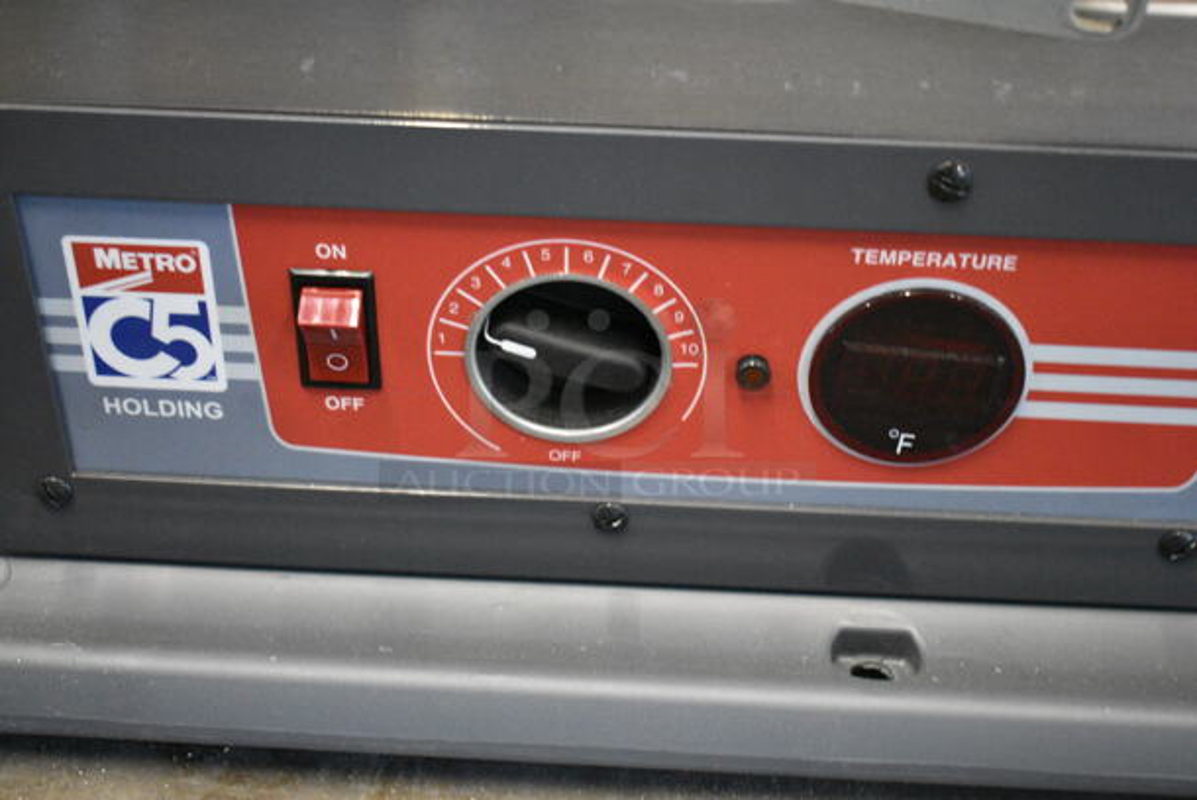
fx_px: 1697
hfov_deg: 38.8
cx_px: 598
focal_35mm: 51
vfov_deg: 26.5
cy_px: 400
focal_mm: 34
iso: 6400
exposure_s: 1/80
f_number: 4.5
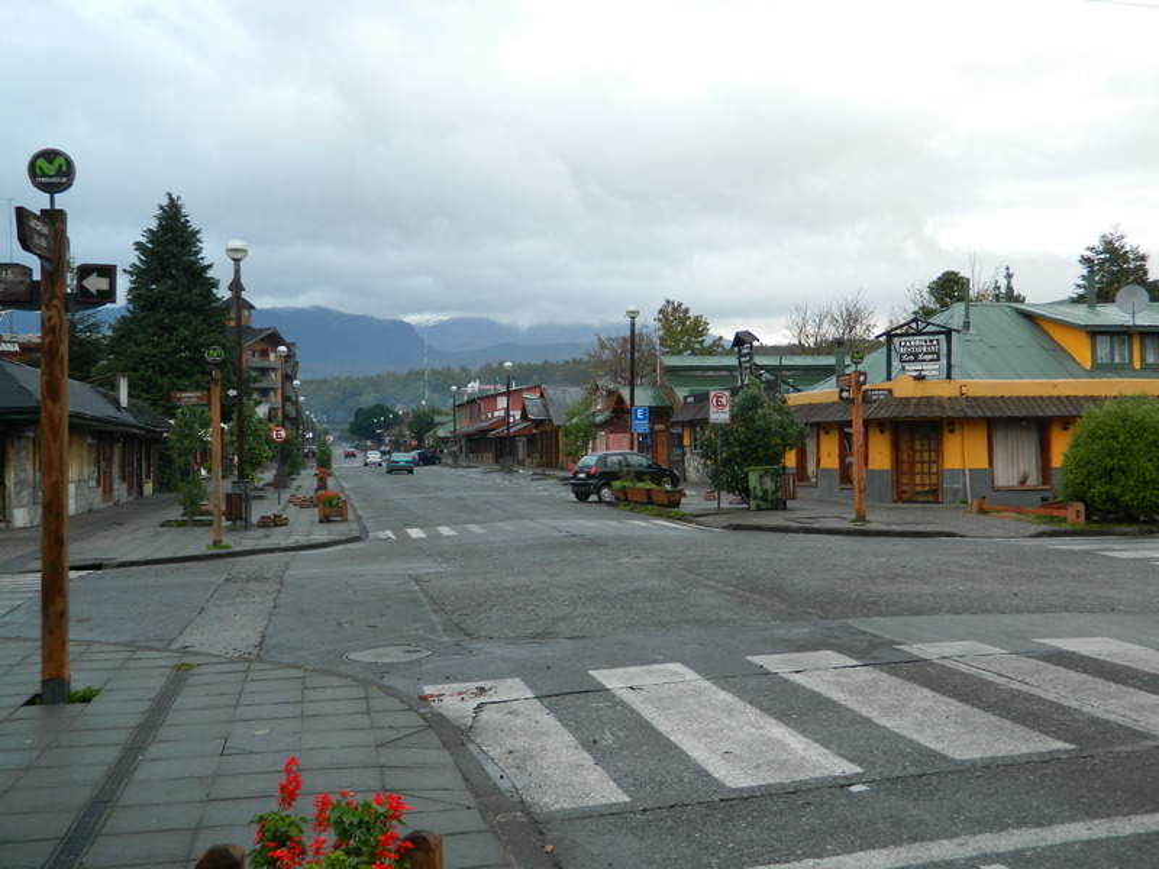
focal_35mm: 35
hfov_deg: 52.6
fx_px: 1172
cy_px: 434
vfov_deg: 40.7
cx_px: 580
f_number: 3.3
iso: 80
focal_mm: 6.2
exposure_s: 1/80
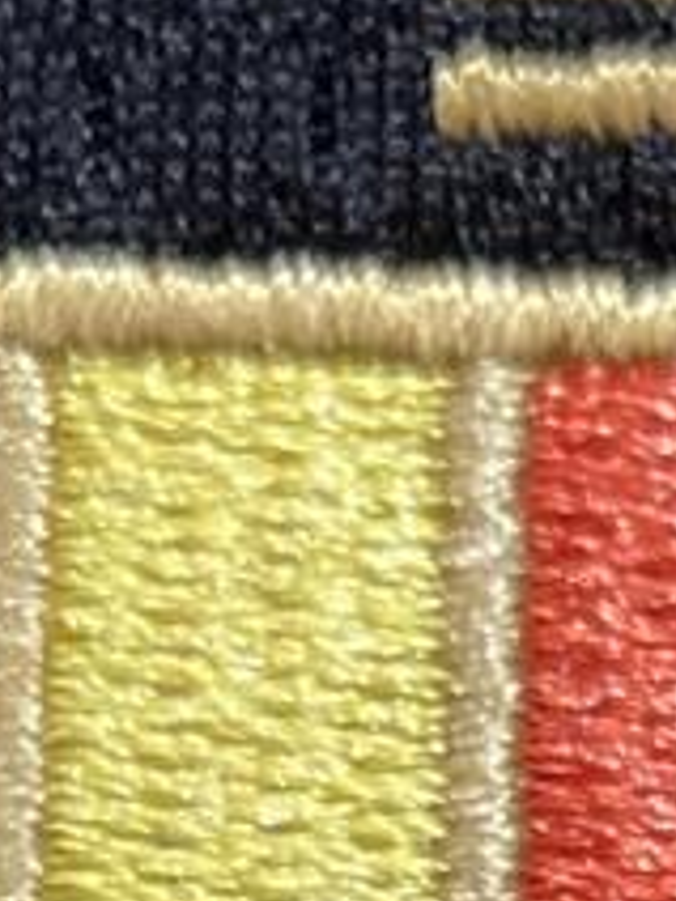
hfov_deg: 7.0
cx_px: 655
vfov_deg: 8.5
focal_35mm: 211
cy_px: 2261
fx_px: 5494
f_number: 1.8
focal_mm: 3.99
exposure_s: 1/50
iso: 320
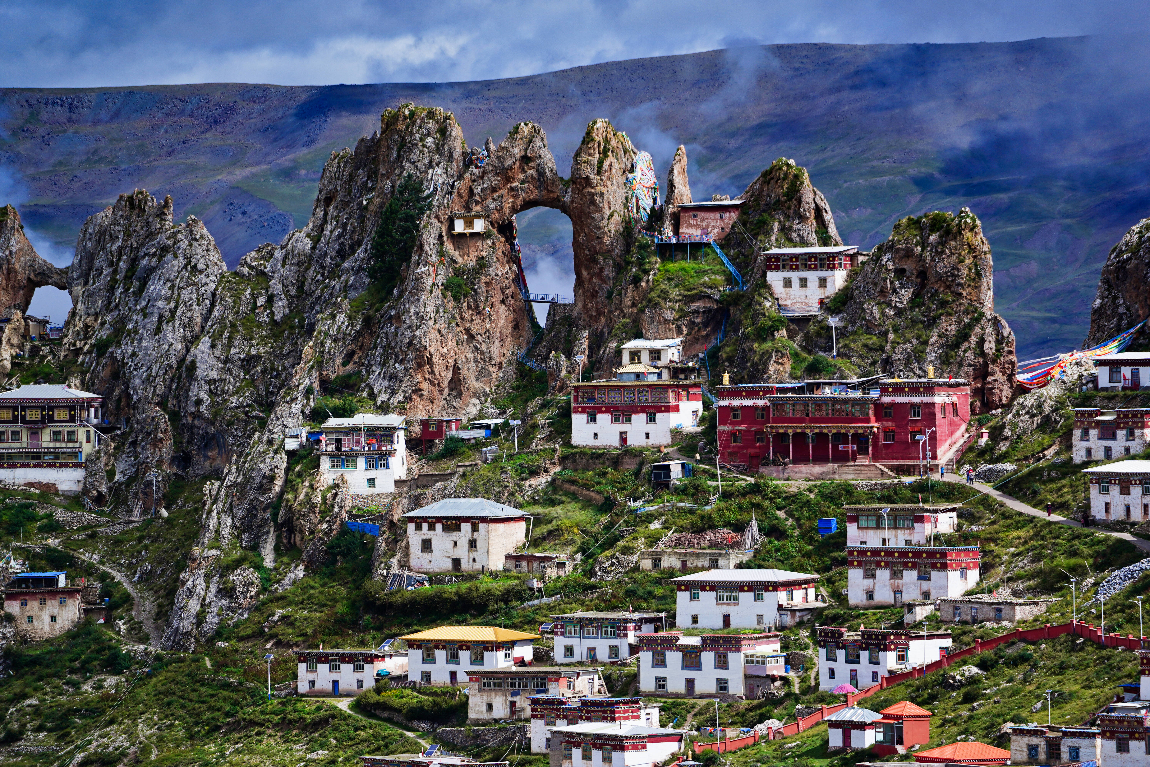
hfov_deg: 10.9
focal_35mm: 188
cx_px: 575
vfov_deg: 7.3
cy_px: 384
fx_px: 6005
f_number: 4
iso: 200
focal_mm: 188
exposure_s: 1/4000
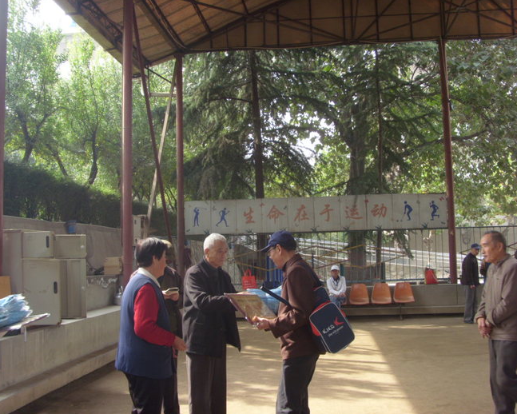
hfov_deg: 47.9
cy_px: 207
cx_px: 246
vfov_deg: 39.2
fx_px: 582
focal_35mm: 38
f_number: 3.5
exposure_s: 1/90
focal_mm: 6
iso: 80
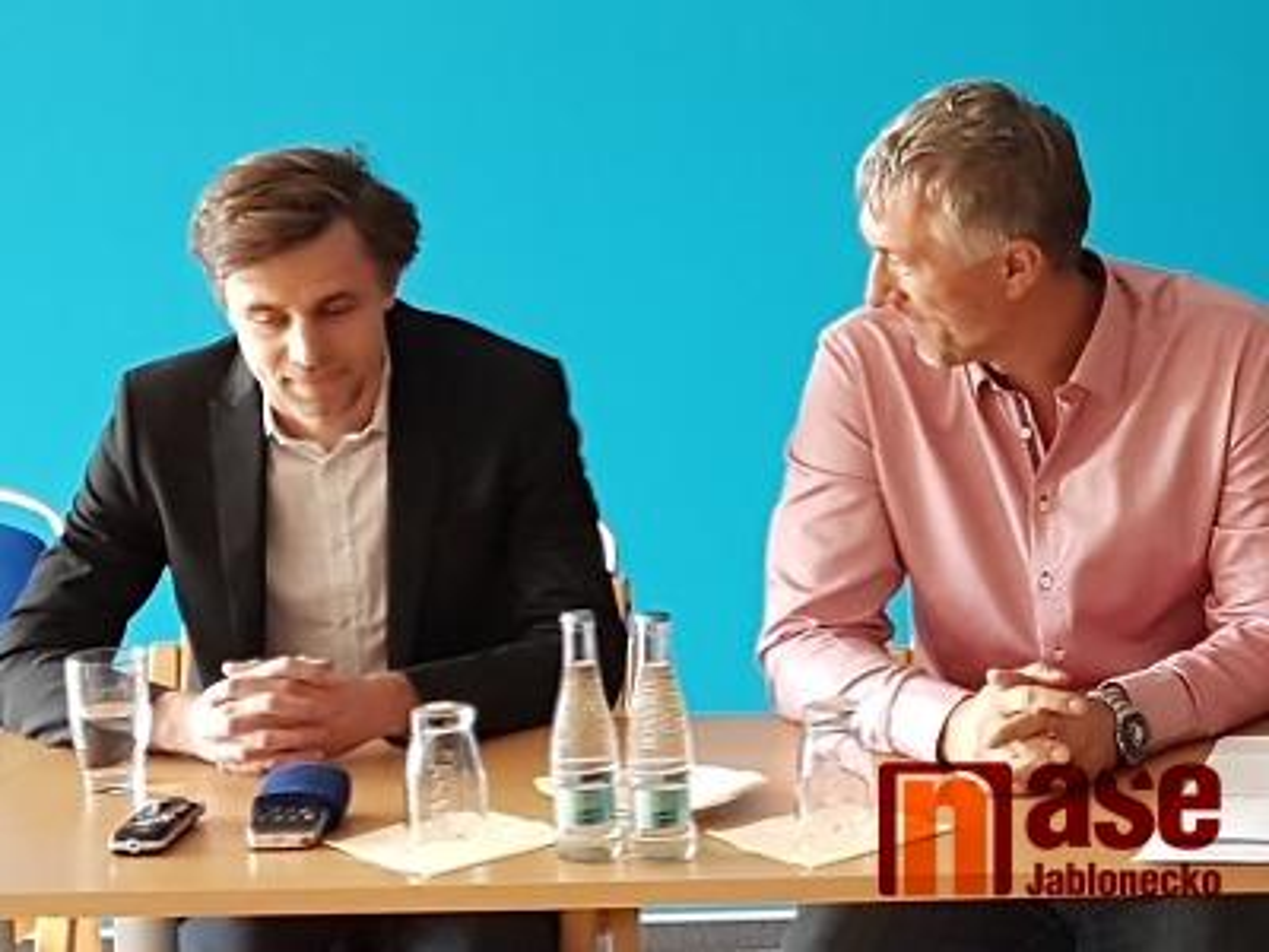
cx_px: 634
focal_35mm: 26
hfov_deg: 67.3
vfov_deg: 53.1
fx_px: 953
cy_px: 476
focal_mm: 4.2
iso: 200
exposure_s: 1/100
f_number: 1.7
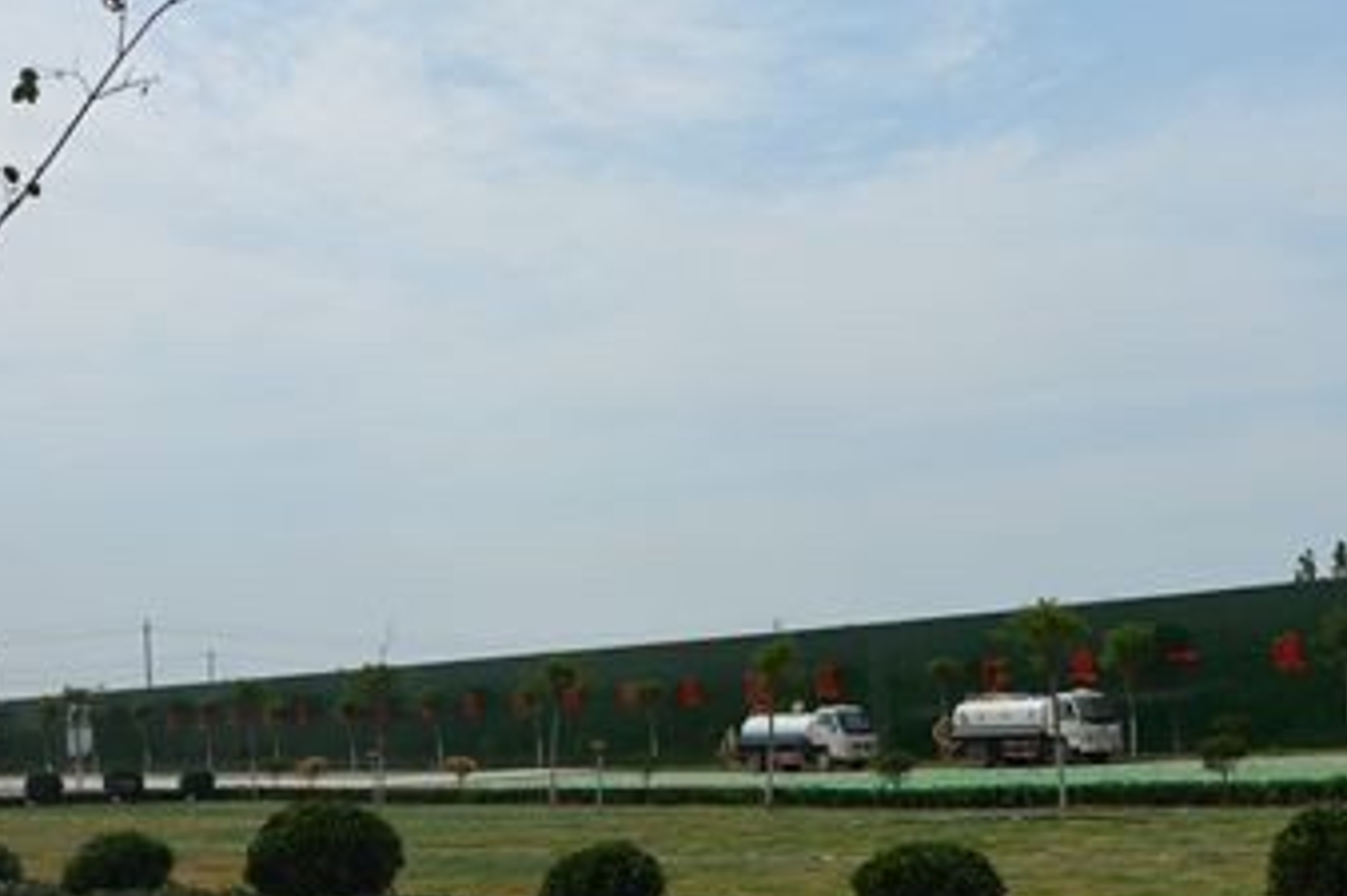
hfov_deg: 39.8
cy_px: 406
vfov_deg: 28.0
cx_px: 1044
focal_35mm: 48
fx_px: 1795
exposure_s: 1/320
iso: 100
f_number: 9
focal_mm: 18
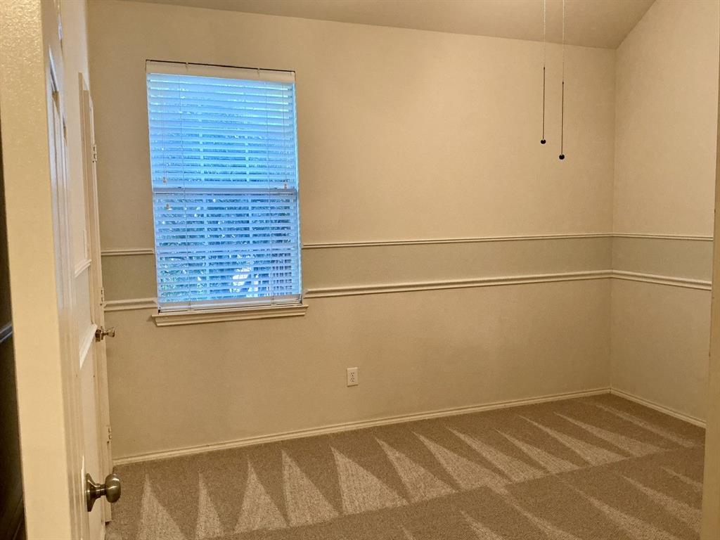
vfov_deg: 48.2
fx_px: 603
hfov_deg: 61.7
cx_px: 360
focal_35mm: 29
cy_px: 270
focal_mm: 3
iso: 160
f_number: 1.8
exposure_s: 1/60
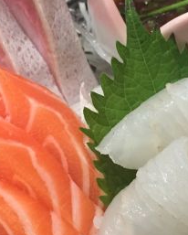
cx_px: 89
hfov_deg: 19.9
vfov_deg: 24.7
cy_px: 114
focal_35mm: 77
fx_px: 535
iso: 250
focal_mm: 4.15
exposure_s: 1/25
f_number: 2.2
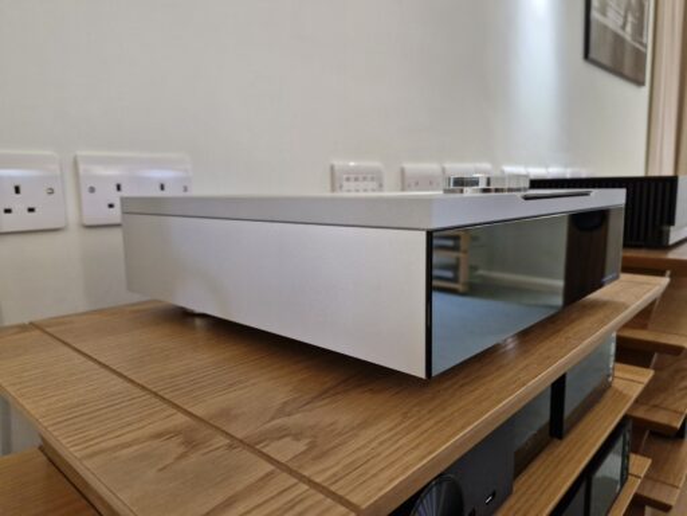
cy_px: 258
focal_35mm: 23
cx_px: 344
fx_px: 456
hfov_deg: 73.9
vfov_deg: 58.9
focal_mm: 5.54
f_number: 1.8
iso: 500
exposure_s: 1/100
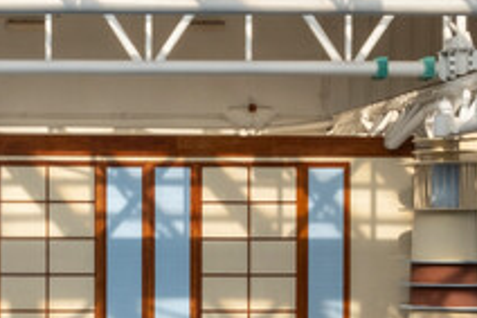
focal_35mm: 102
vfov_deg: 13.3
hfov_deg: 19.2
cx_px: -54
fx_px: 1350
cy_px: 302
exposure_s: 1/35
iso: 200
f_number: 13
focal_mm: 13
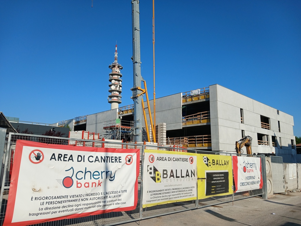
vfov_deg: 51.4
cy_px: 113
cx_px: 150
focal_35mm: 27
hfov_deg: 65.3
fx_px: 235
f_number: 1.8
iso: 20
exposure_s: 1/805
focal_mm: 3.98
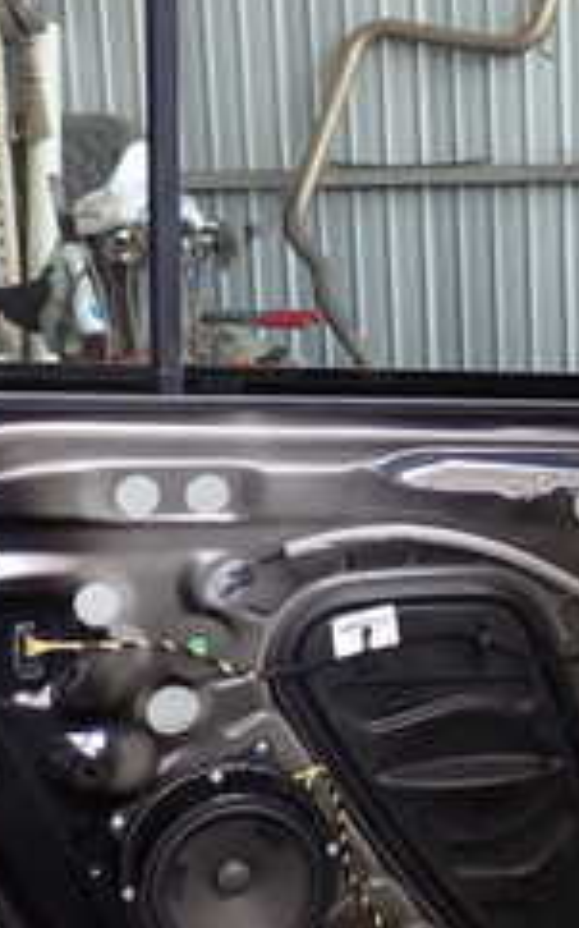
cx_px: 541
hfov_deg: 16.2
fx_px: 1997
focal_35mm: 79
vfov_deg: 26.1
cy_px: 506
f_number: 2.3
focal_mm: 5.4
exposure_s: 1/60
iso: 200
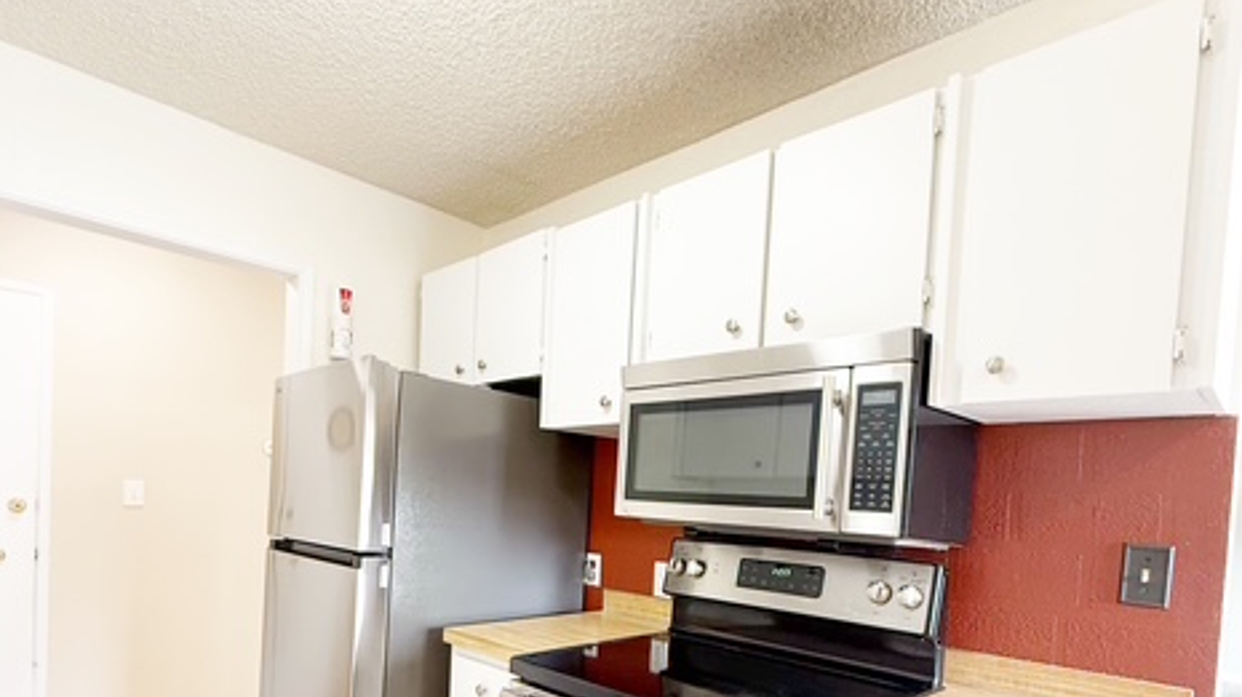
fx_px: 691
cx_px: 614
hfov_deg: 83.9
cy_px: 531
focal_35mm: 21
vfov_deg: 51.0
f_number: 2.2
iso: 200
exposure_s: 1/60
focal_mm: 2.22
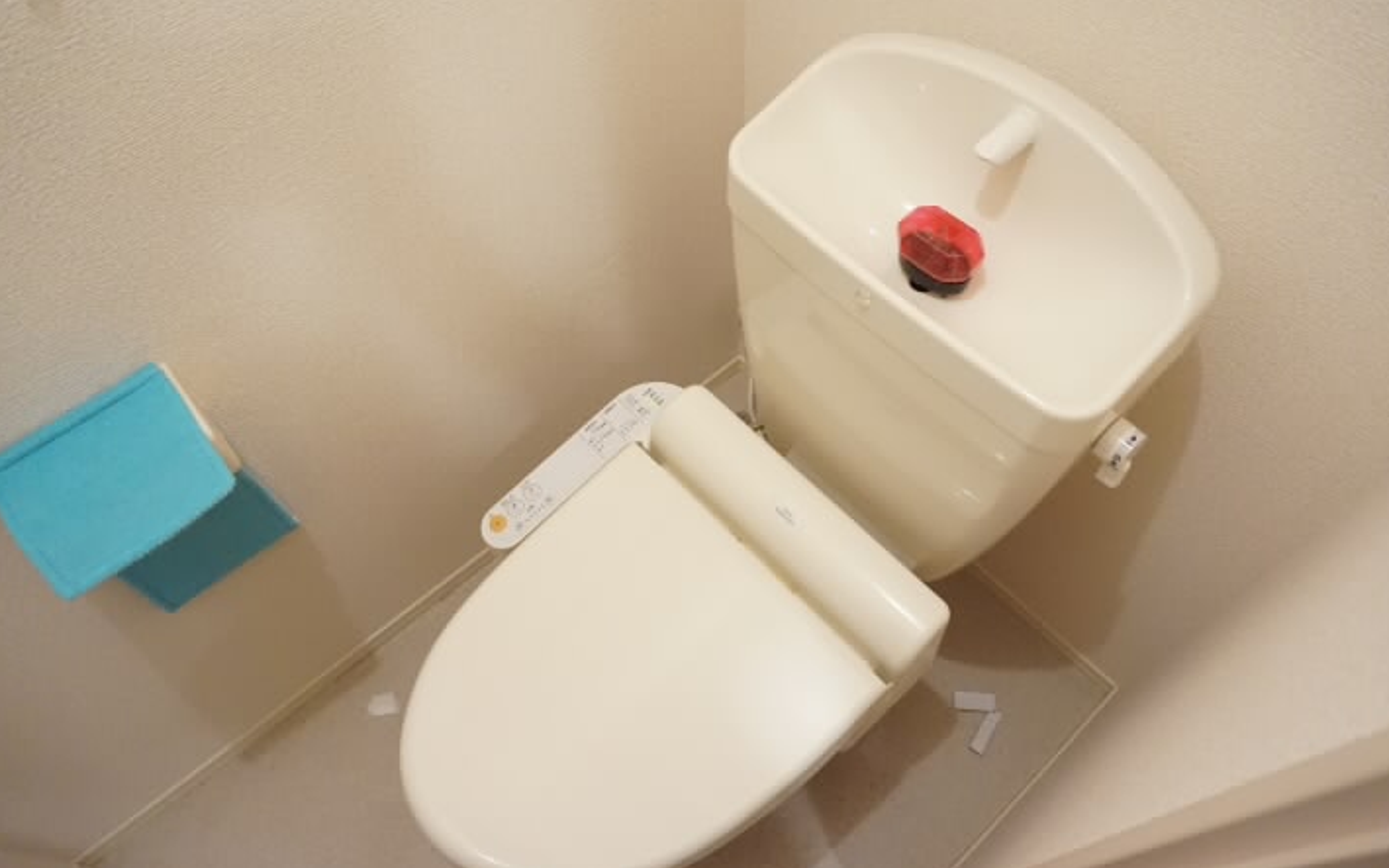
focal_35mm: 25
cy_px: 458
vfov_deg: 49.2
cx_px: 702
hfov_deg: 72.5
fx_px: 946
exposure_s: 1/125
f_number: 3.5
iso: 3200
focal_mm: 16
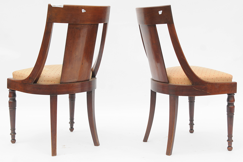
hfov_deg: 38.9
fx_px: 344
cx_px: 122
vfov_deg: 26.4
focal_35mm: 51
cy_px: 81
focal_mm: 34
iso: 320
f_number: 5.6
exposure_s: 1/200
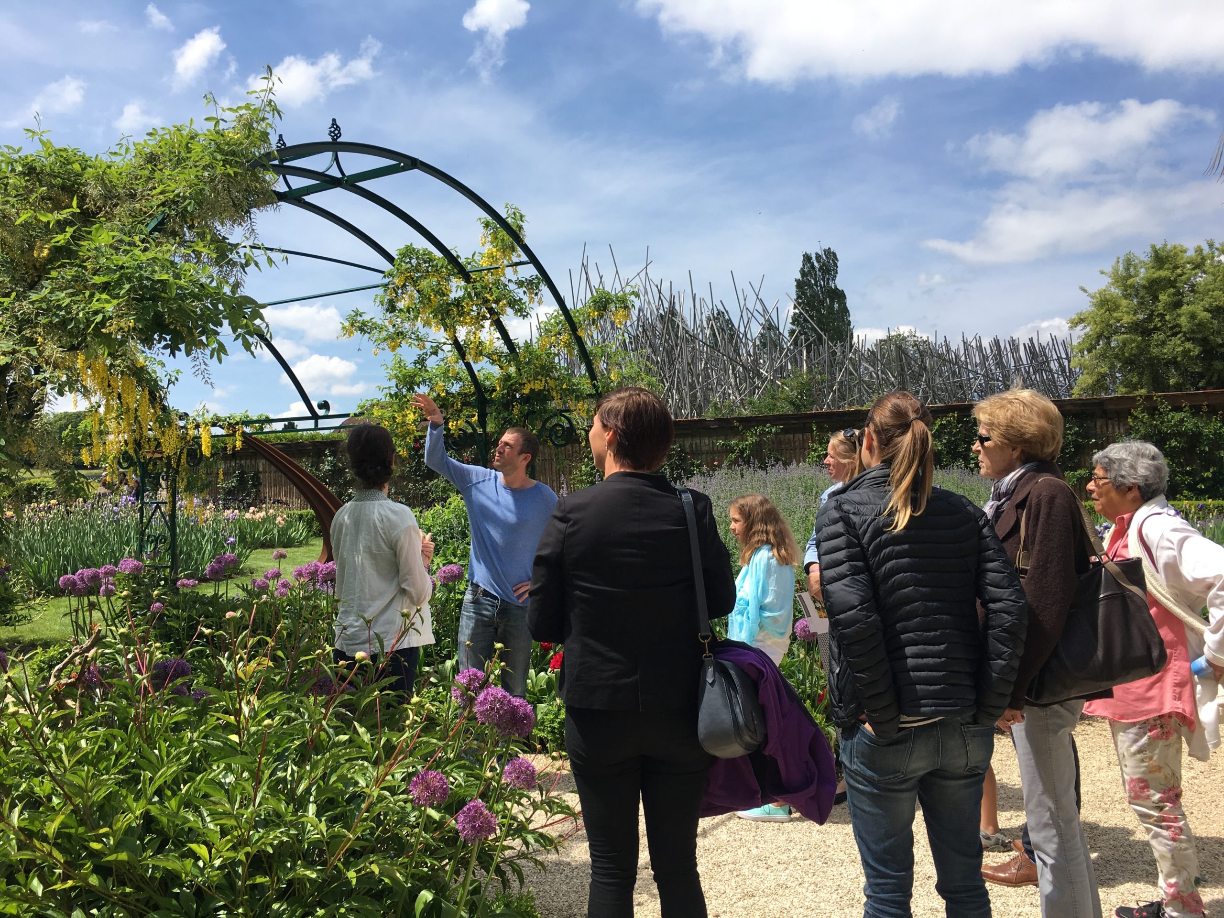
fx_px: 1025
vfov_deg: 48.2
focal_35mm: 29
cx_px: 612
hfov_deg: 61.7
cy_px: 459
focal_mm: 4.15
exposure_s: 1/1282
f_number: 2.2
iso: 25
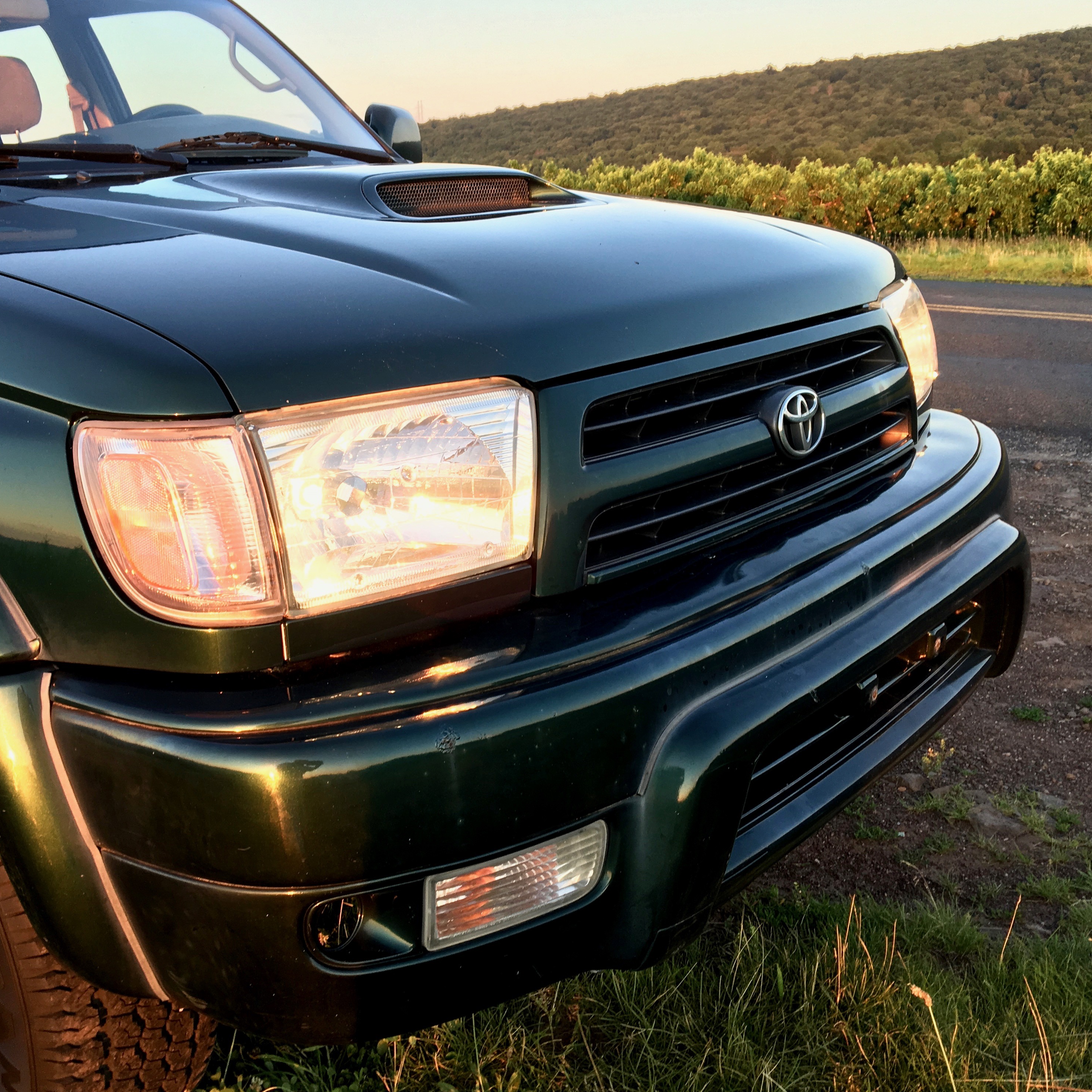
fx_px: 1249
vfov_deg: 47.2
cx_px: 459
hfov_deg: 47.0
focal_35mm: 35
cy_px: 541
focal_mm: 4.15
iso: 25
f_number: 2.2
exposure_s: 1/60
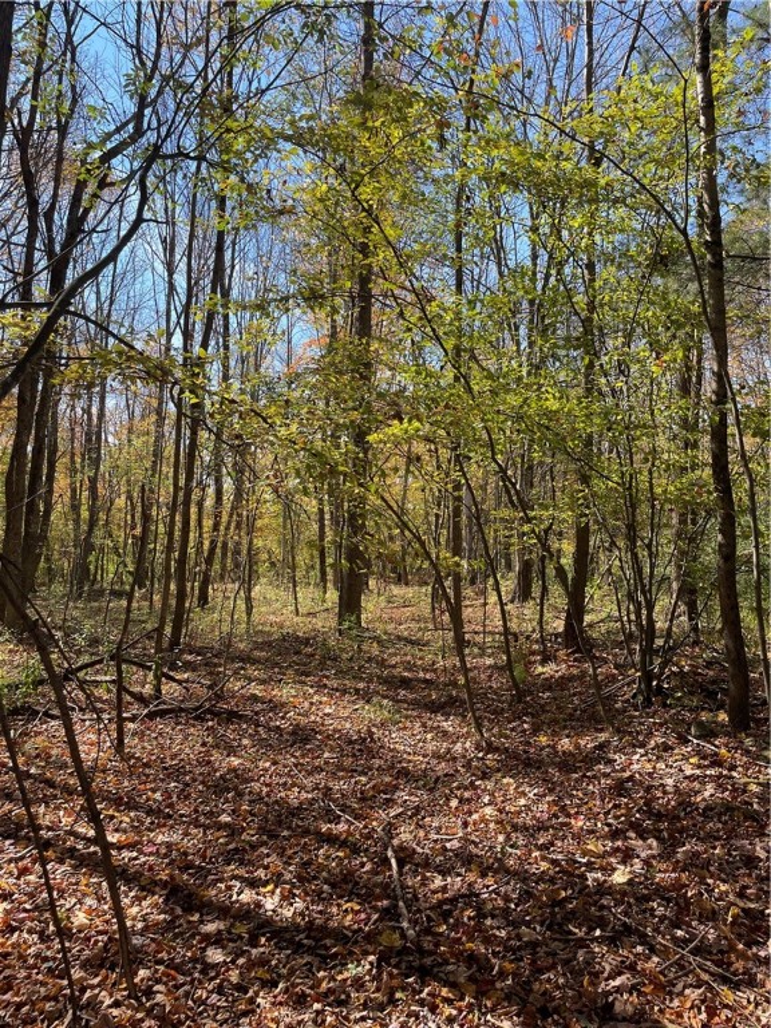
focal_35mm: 26
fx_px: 772
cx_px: 386
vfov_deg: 67.3
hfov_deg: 53.1
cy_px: 514
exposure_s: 1/910
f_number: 1.6
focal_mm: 4.2
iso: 32
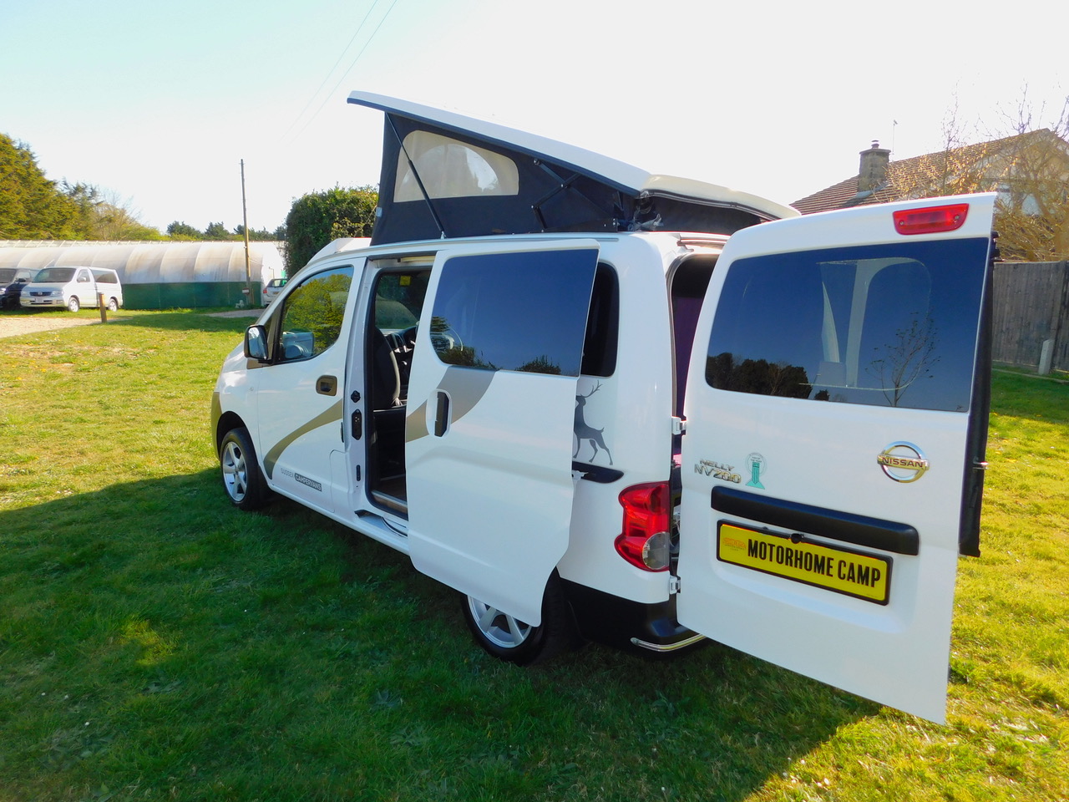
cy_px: 401
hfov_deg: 73.9
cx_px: 534
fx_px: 710
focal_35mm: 23
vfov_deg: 58.9
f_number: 3
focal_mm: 4
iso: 125
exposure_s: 1/500
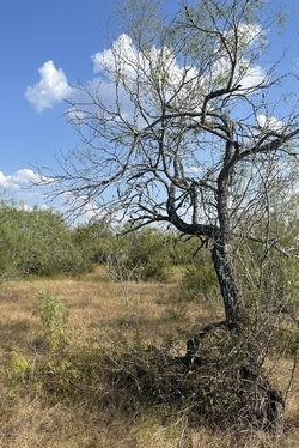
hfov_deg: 40.6
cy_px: 279
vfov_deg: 58.0
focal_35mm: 32
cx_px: 96
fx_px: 398
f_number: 1.78
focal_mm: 6.86
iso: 80
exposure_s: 1/3472
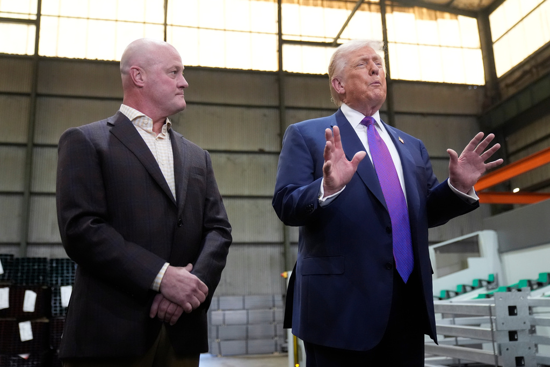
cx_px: 275
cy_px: 184
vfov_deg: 36.9
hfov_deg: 53.1
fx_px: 550
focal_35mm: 36
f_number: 2.8
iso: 5000
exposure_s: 1/400
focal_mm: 36
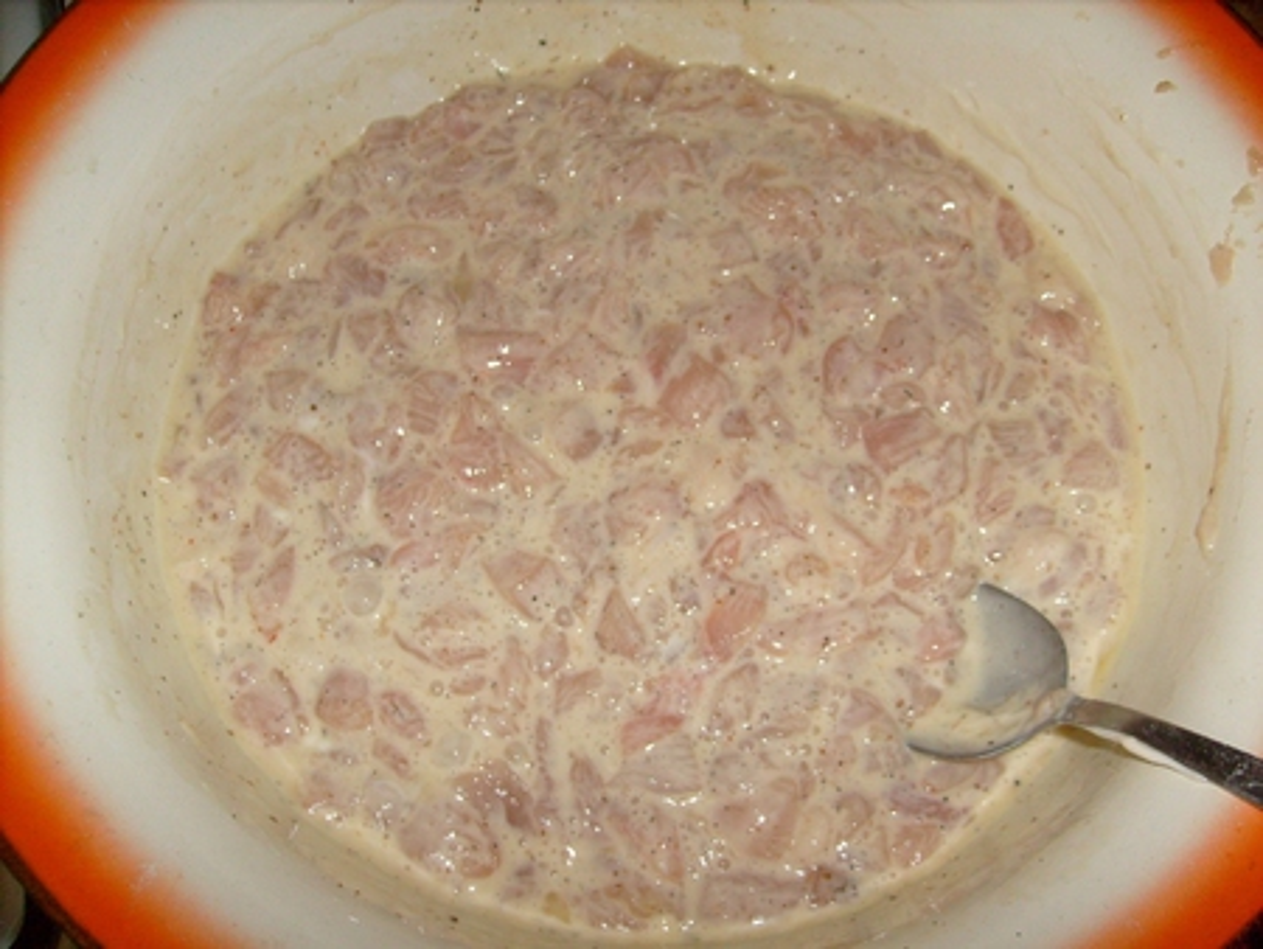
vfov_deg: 40.7
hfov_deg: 52.6
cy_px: 474
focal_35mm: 35
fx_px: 1278
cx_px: 632
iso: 100
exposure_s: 1/45
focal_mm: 5.8
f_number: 2.8
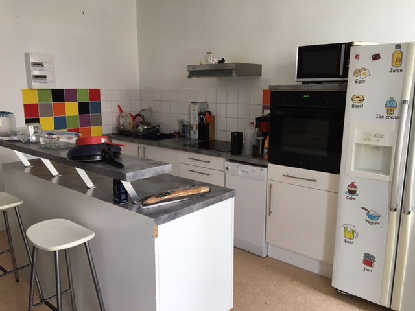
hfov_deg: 61.7
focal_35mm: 29
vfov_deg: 48.2
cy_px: 156
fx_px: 348
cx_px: 208
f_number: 2.2
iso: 40
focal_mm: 4.15
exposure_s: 1/33
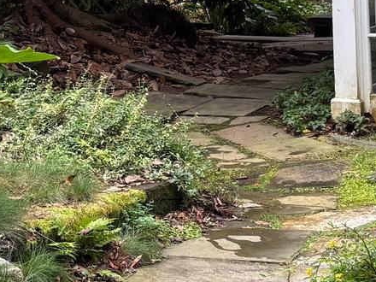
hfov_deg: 16.1
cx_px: 32
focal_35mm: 121
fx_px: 1314
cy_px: -60
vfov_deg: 12.0
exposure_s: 1/172
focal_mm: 5.96
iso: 40
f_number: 1.6
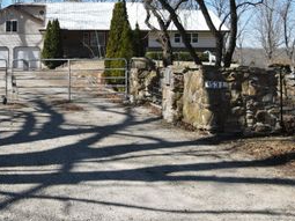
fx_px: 400
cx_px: 44
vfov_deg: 30.3
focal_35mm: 47
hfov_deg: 38.4
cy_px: 53
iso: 100
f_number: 2.8
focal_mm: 4.5
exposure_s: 1/500
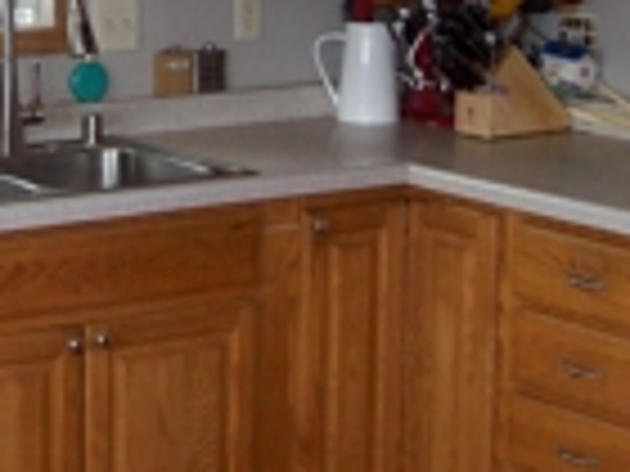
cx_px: 50
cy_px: -45
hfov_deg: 18.7
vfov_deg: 14.1
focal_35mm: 103
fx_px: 1875
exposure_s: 1/64
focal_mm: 6
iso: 80
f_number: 2.7
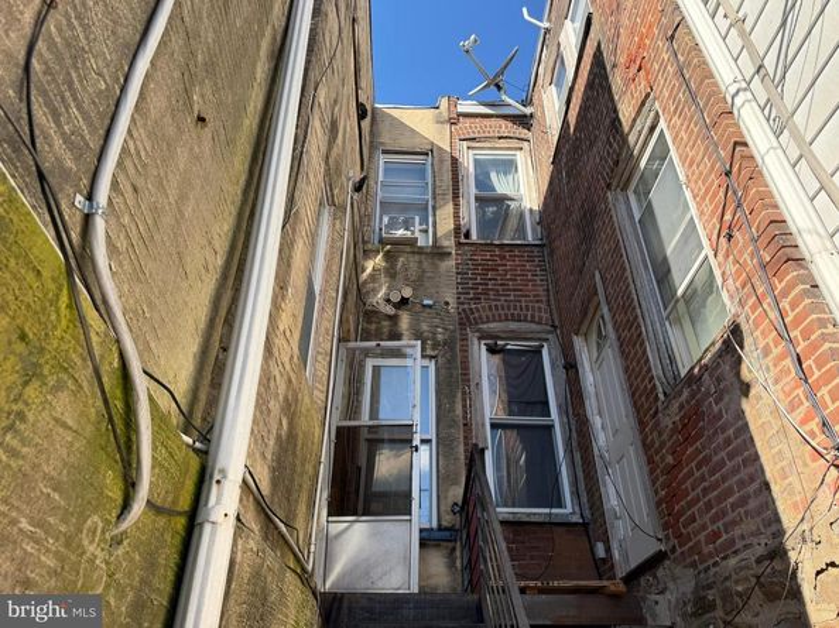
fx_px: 581
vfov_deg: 56.8
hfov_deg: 71.6
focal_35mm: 24
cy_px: 314
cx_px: 420
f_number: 1.78
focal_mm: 6.76
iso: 100
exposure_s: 1/1361
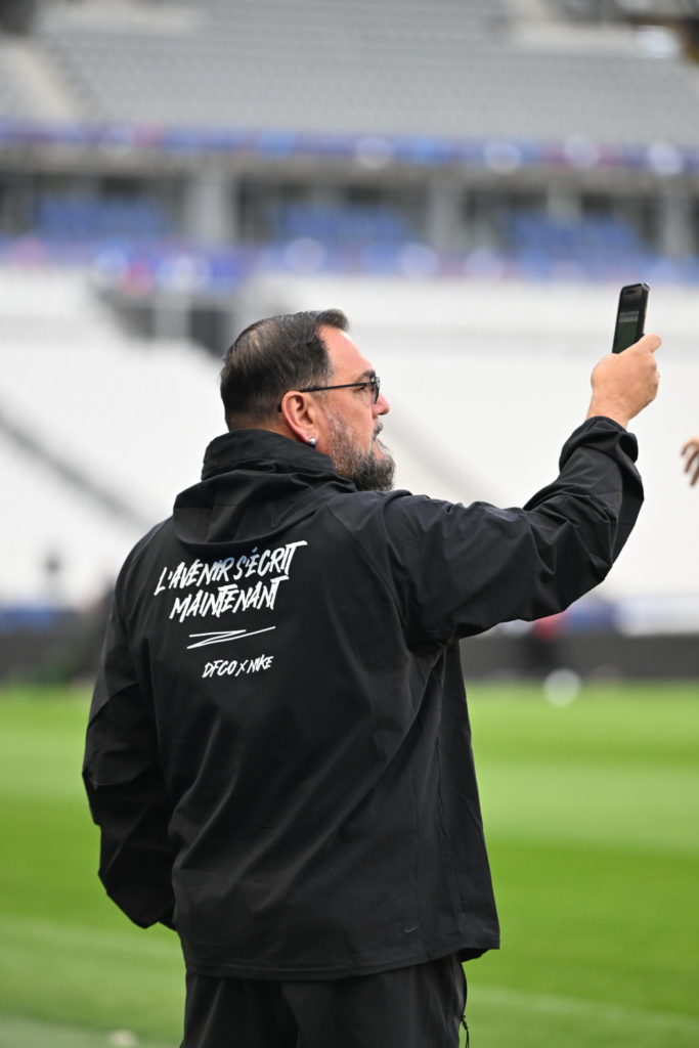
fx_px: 5240
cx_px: 350
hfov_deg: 7.6
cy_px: 524
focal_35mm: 180
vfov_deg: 11.4
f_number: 2.8
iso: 1600
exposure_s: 1/2000
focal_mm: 180
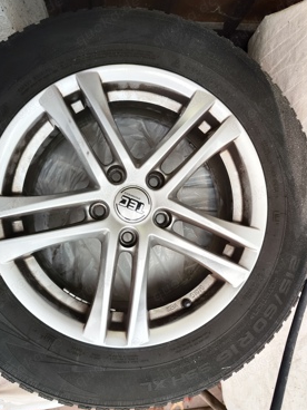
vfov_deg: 69.4
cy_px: 208
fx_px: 296
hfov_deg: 54.9
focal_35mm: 25
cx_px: 148
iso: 196
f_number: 1.69
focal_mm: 7.01
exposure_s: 1/100
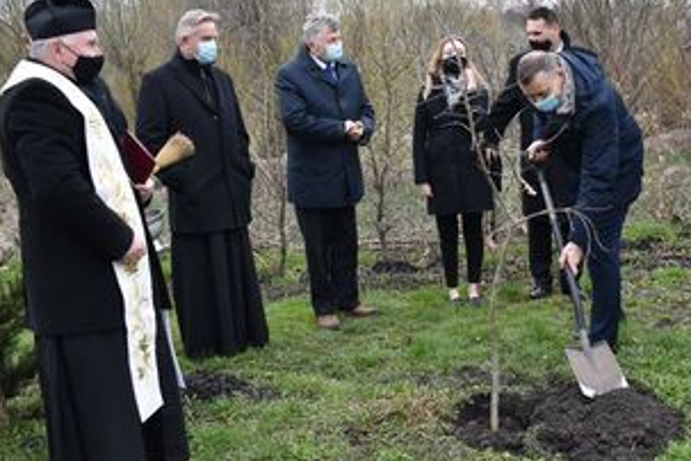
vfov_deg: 30.7
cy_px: 201
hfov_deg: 44.2
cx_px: 456
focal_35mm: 44
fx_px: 839
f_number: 5
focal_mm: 21
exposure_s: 1/100
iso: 400
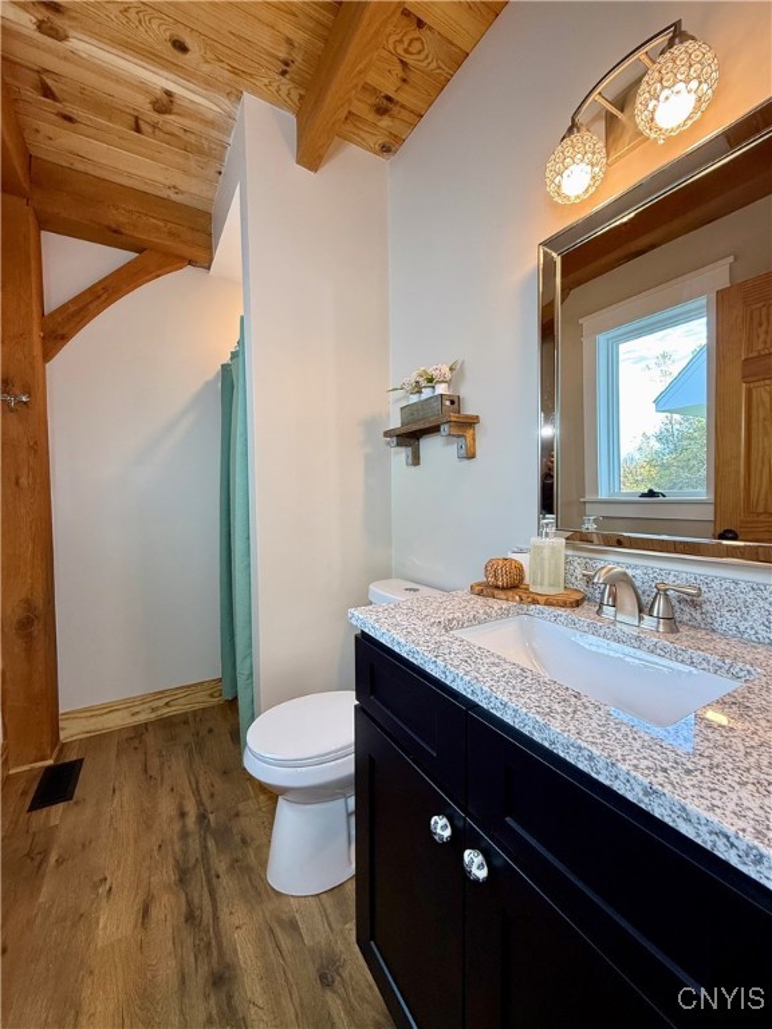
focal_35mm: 14
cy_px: 514
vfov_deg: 102.1
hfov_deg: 85.7
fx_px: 416
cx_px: 386
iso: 125
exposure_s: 1/120
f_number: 2.2
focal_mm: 2.22
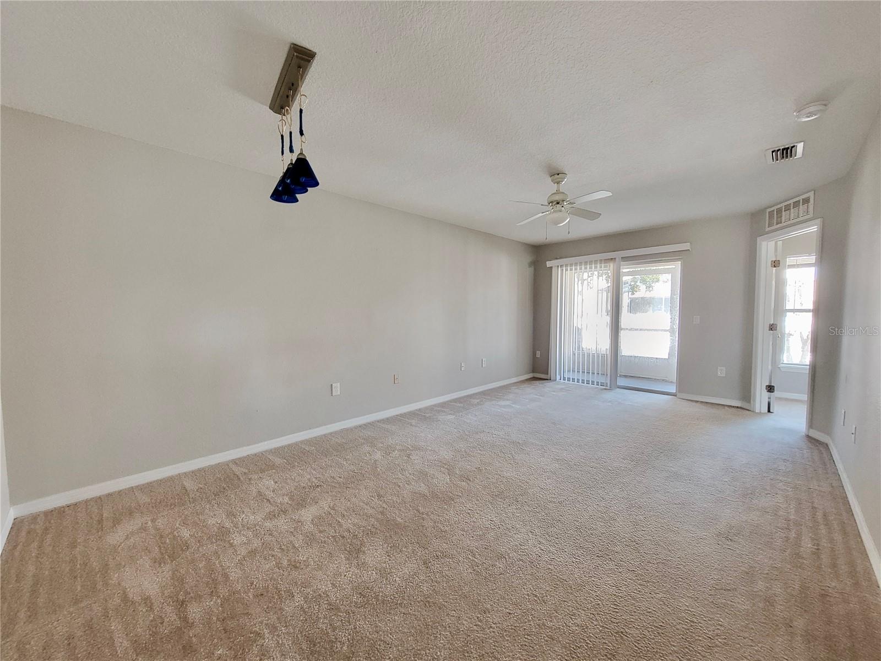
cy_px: 330
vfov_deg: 89.9
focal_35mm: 13
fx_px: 331
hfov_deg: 106.2
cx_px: 440
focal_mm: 1.74
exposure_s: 1/60
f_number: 2.2
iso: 400
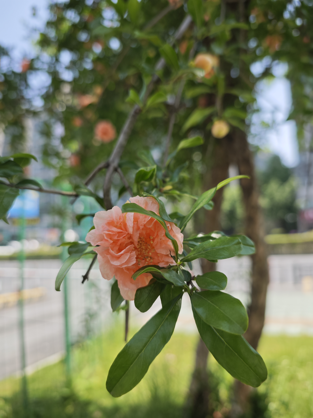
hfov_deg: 58.9
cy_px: 209
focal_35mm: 23
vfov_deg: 73.9
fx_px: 277
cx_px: 156
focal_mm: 6.55
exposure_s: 1/886
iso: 50
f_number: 1.6
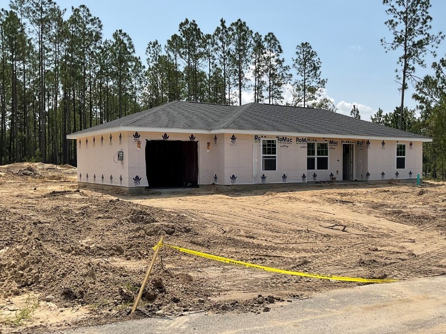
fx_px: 477
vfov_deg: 38.6
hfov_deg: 49.7
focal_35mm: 37
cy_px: 177
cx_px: 279
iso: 20
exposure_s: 1/2667
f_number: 1.8
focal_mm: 3
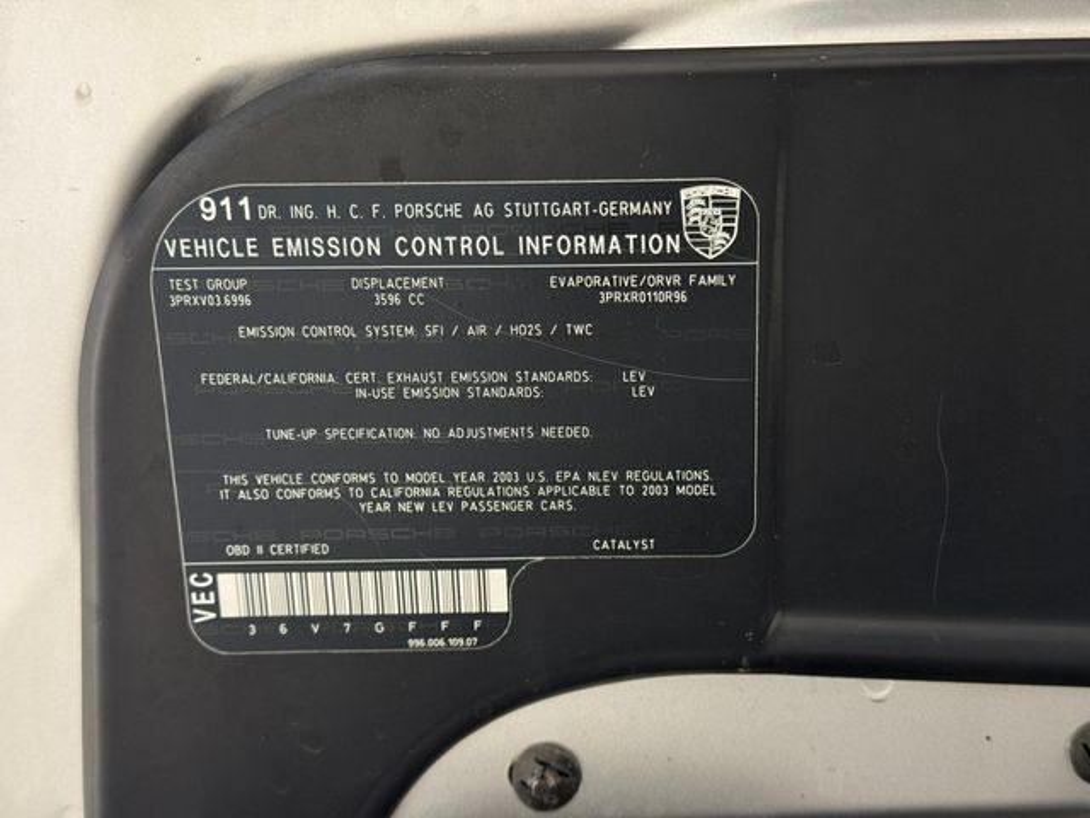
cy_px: 409
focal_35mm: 48
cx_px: 545
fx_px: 1511
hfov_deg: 39.7
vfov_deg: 30.3
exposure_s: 1/60
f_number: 1.78
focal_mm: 6.76
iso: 125
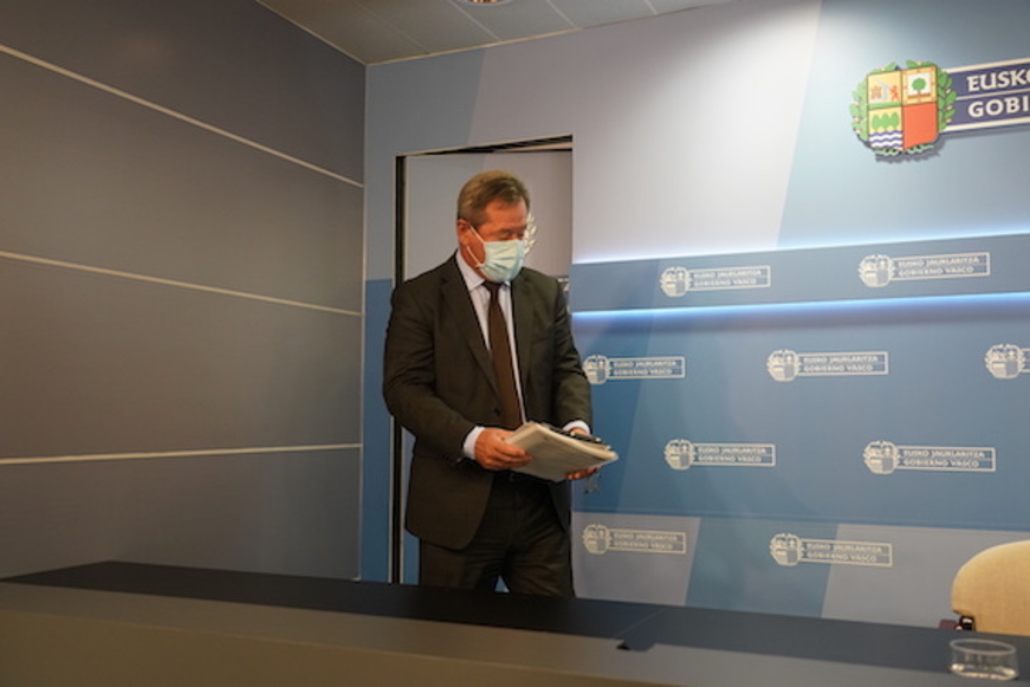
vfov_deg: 38.9
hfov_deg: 55.8
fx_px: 973
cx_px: 515
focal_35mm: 34
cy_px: 344
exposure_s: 1/250
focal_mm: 34
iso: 3200
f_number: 4.5
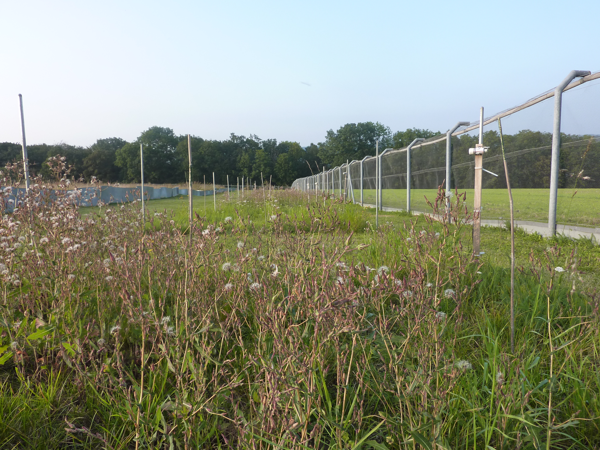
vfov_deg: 54.9
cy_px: 225
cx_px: 300
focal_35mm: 25
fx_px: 433
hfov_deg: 69.4
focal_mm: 4.1
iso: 125
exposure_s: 1/160
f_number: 4
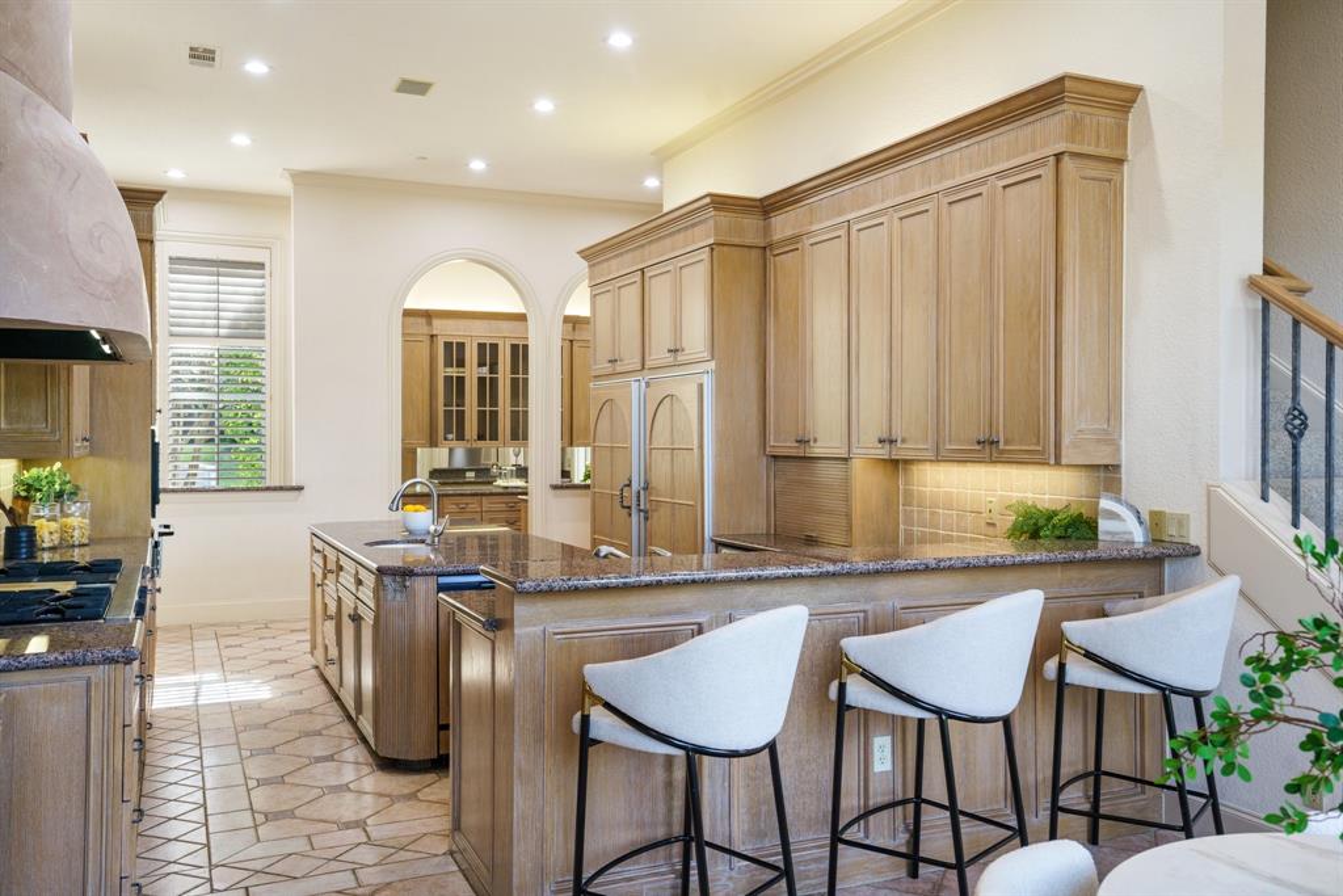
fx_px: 1119
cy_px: 448
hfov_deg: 61.9
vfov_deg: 43.6
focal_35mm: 30
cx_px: 672
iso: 800
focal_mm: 30
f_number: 6.3
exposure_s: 1/15
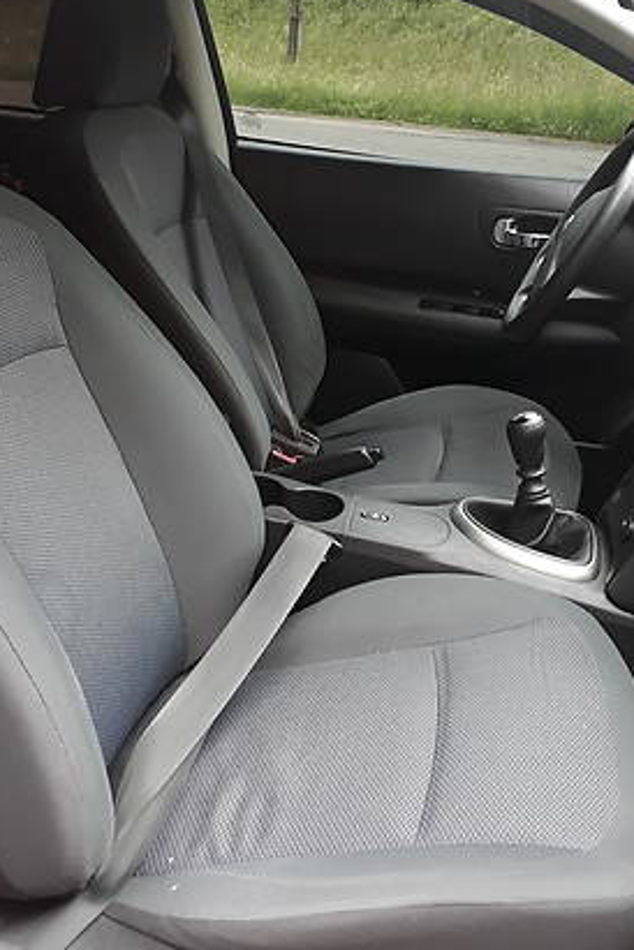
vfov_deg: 47.1
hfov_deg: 32.5
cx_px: 400
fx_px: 1083
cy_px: 368
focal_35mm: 41
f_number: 1.9
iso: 50
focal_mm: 3.6
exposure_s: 1/50
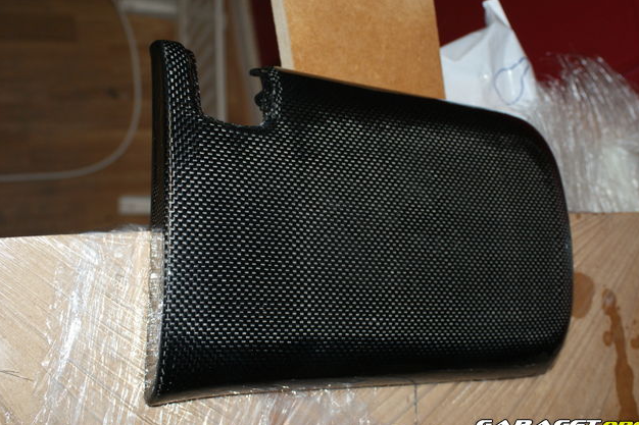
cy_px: 217
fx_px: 763
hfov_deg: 45.4
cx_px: 324
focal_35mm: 43
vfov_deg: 31.2
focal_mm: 28
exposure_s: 1/60
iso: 400
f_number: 5.6
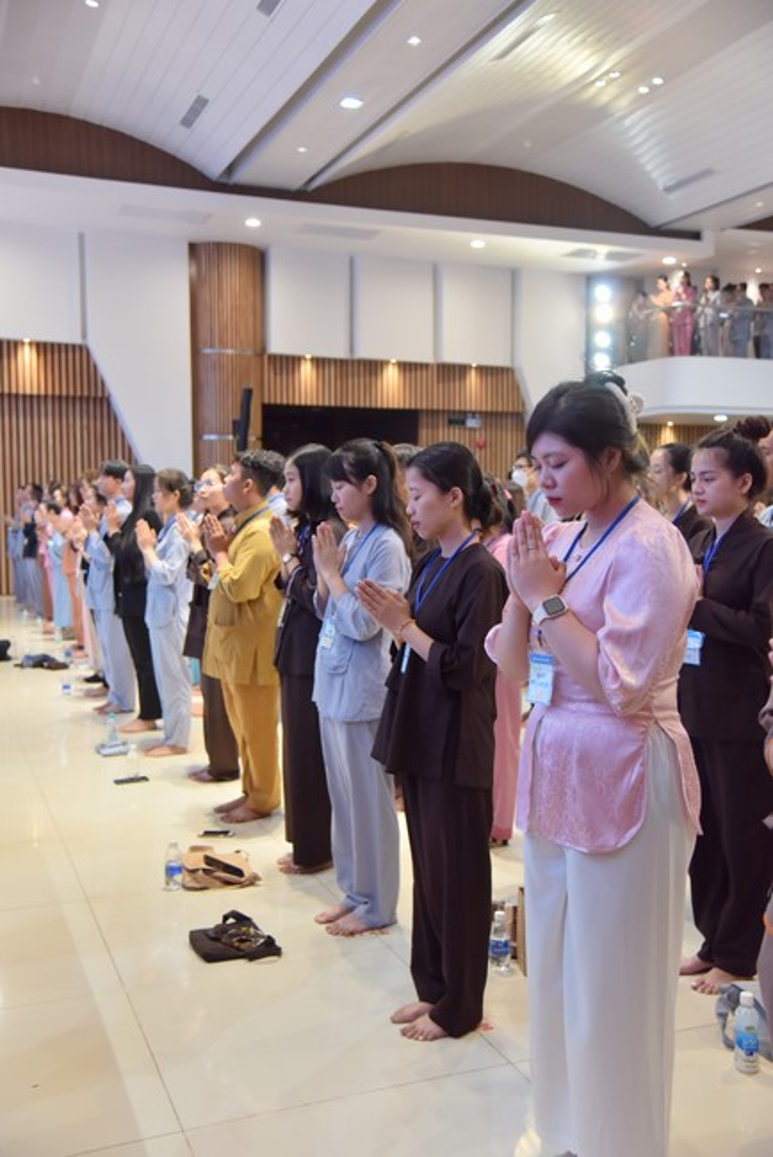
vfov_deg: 50.7
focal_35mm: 38
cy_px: 578
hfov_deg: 35.1
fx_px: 1223
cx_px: 386
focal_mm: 38
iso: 1250
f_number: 4
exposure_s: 1/125
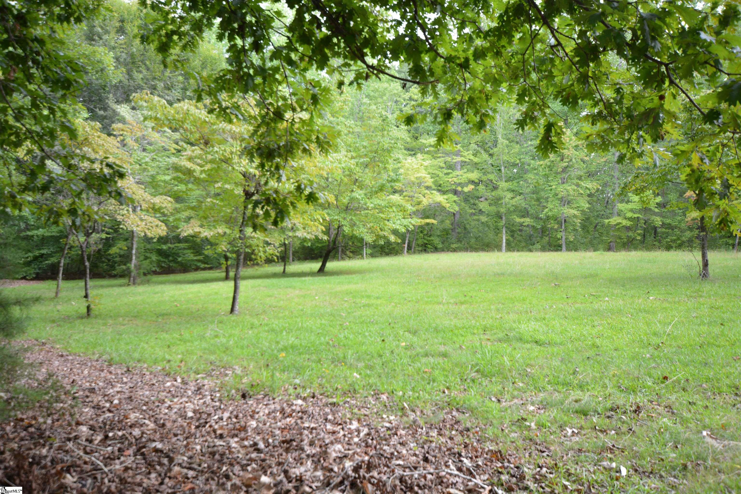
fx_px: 617
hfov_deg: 61.9
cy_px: 247
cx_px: 370
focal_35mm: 30
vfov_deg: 43.6
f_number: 4.5
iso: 400
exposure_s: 1/80
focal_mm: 20
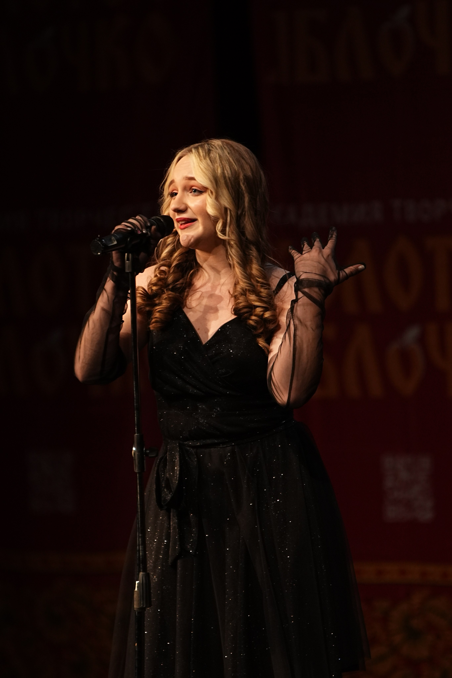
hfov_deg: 4.6
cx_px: 226
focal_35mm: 300
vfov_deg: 6.9
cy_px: 339
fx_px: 5650
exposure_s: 1/320
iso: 1250
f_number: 2.8
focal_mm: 200
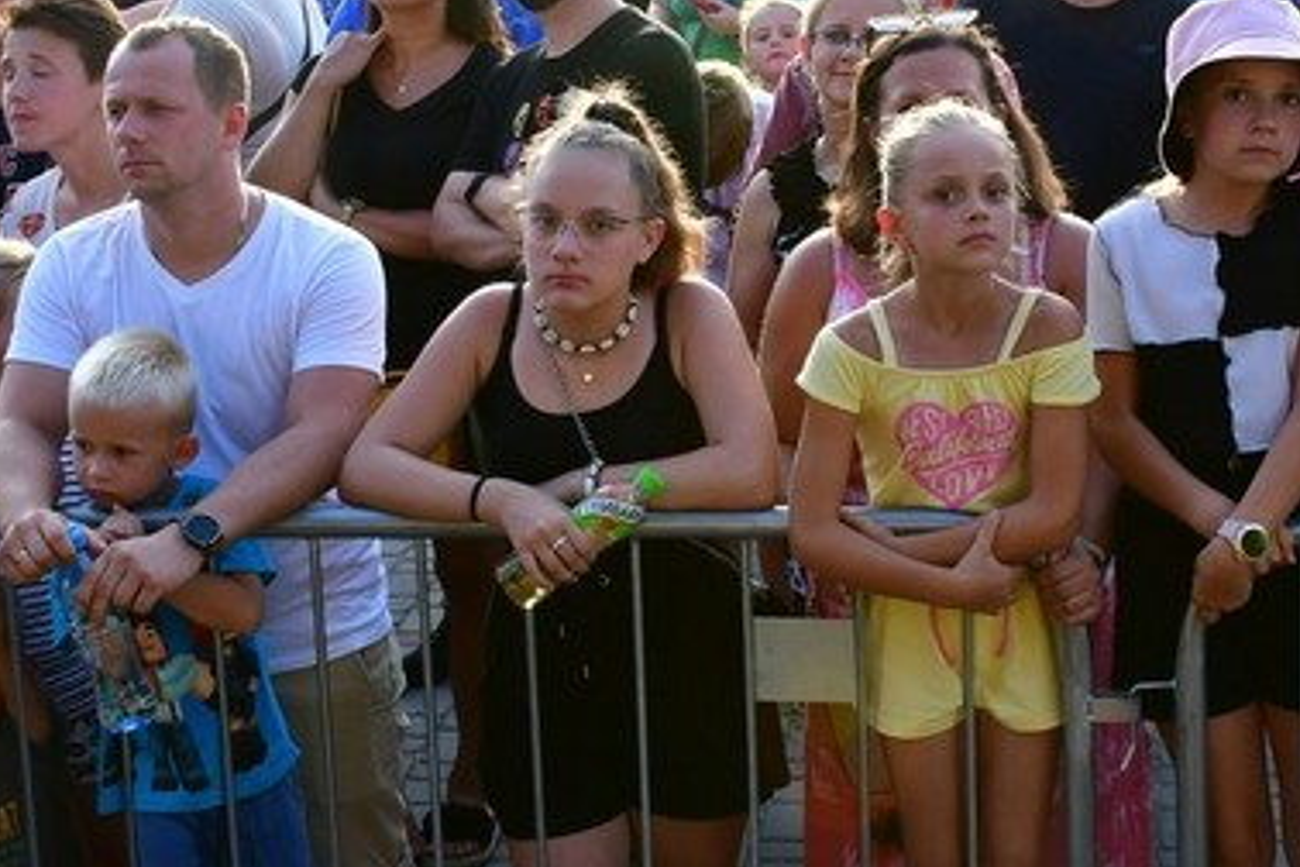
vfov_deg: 16.8
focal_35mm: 81
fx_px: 2925
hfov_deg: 25.0
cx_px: 784
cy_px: 301
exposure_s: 1/250
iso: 400
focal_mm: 24
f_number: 8
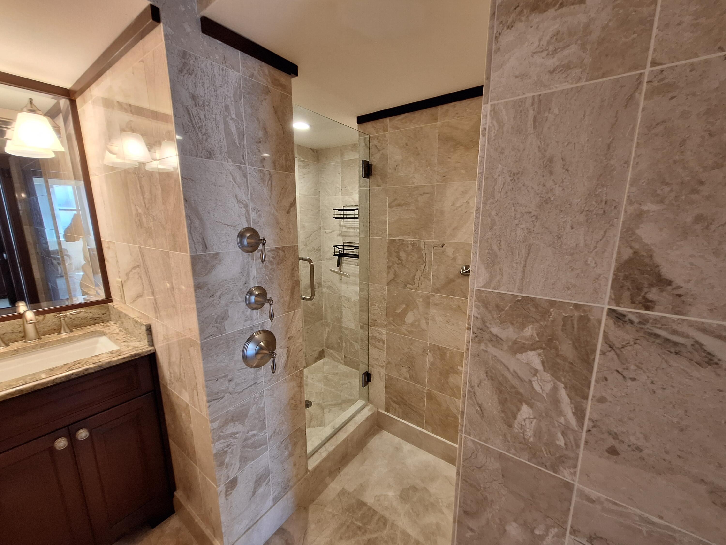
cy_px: 272
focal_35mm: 13
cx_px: 363
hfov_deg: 106.2
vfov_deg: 89.9
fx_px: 273
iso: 80
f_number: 2.2
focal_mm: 1.74
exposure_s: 1/40
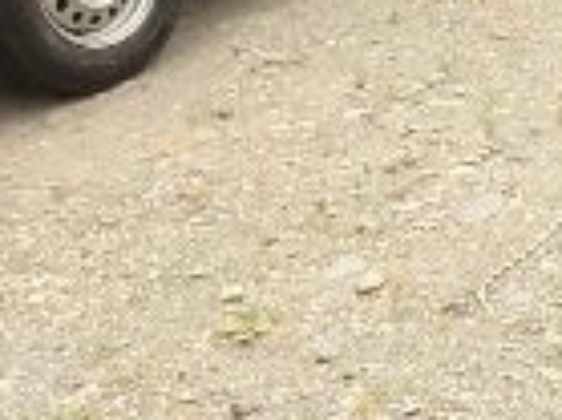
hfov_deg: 16.0
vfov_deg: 15.1
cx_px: 1112
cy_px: 73
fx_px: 1573
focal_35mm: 97
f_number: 3.5
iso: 125
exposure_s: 1/400
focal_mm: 3.7
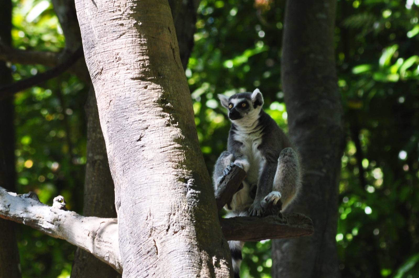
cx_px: 210
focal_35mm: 450
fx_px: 5232
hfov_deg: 4.6
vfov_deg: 3.0
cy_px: 139
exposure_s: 1/160
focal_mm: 300
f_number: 9
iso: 400
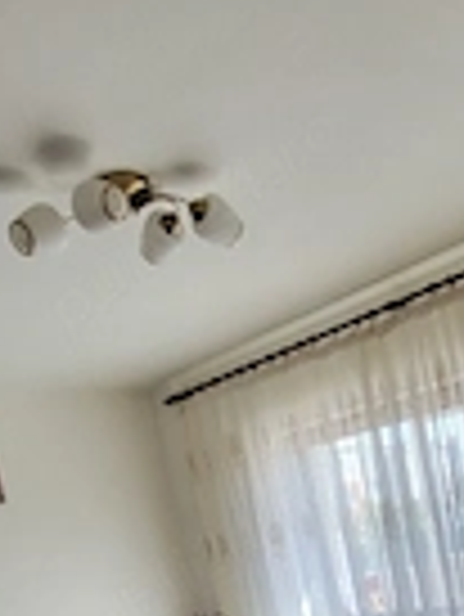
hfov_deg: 37.6
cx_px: 284
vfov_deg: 42.0
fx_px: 678
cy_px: 625
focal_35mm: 38
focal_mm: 1.74
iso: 125
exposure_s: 1/50
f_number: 2.2
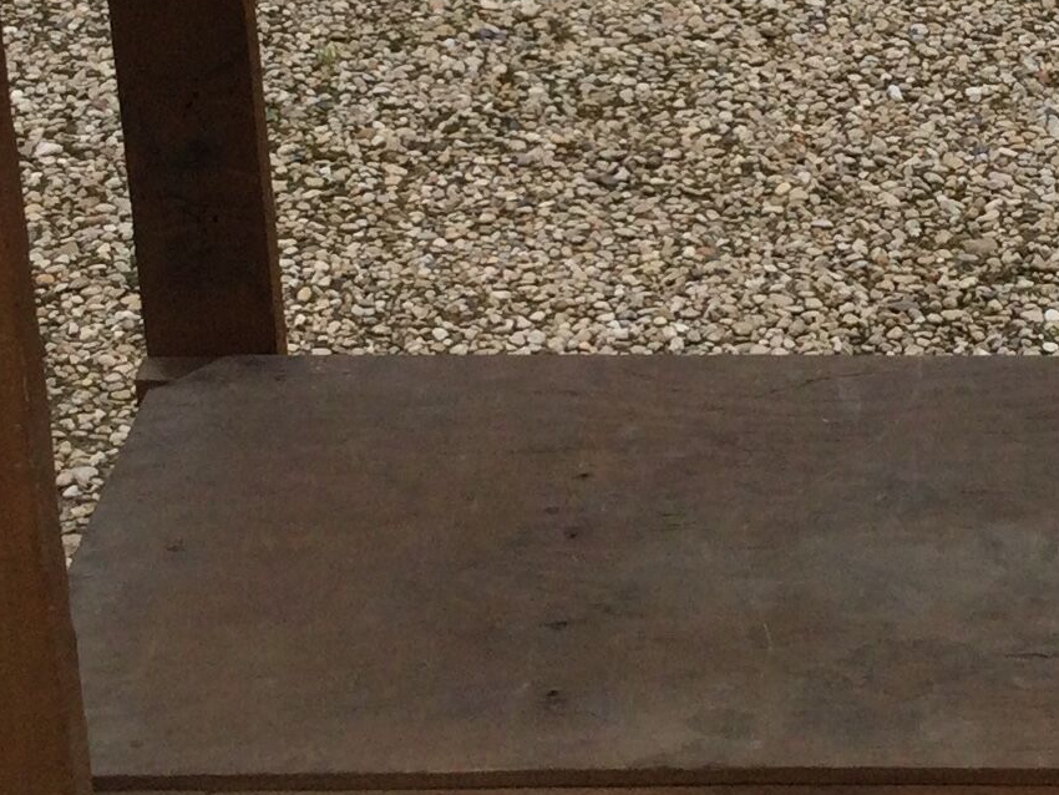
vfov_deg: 12.4
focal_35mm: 119
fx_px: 3642
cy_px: 112
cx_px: 964
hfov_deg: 16.3
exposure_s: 1/370
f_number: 2.4
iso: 25
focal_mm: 3.3
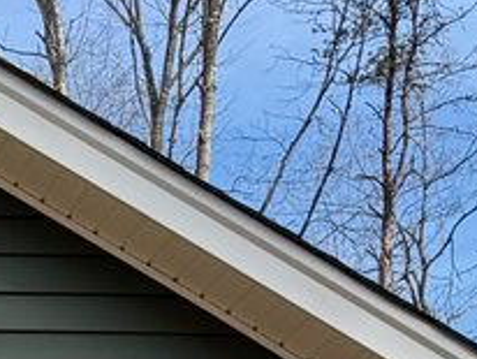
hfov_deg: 10.3
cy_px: 1050
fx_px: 2428
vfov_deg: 7.5
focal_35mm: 176
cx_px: -500
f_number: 1.78
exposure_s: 1/1812
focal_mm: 6.76
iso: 80
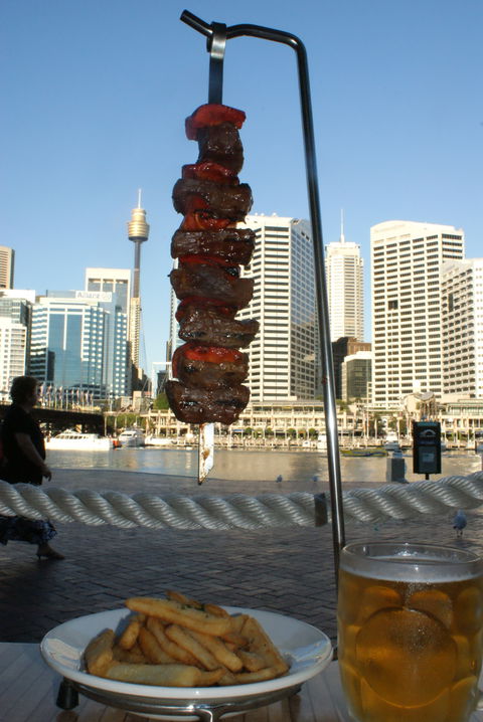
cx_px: 242
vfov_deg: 57.2
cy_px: 361
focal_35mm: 33
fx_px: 663
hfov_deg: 40.0
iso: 1600
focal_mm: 22
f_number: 25
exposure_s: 1/160
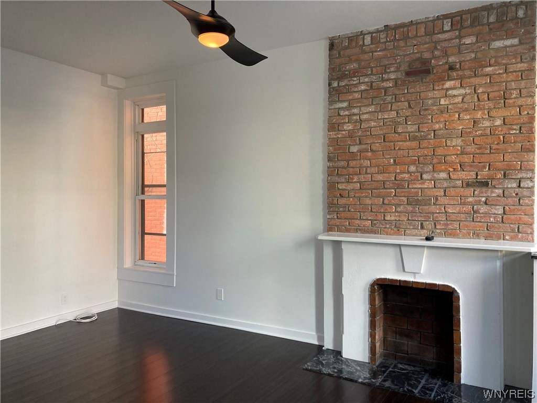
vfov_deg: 49.7
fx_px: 434
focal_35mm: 28
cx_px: 268
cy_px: 202
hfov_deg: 63.4
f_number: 1.8
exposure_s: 1/60
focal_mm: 3.99
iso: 80
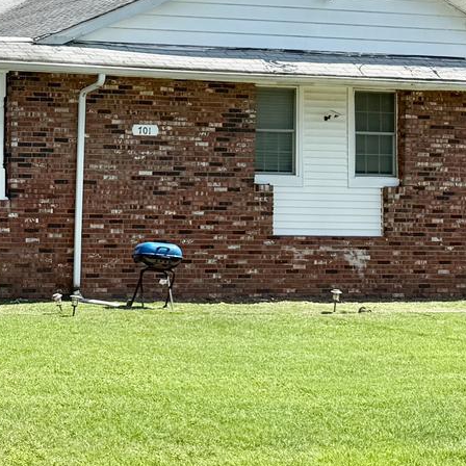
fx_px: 1477
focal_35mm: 97
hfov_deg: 16.0
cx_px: -296
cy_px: 146
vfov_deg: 17.9
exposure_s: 1/3584
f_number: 1.78
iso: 80
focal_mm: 6.76
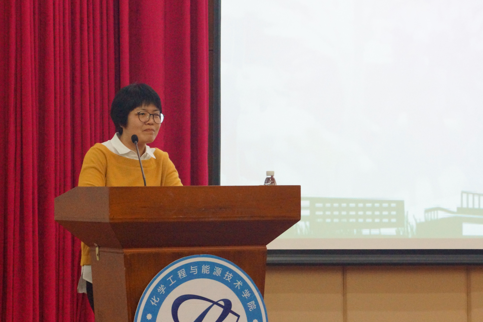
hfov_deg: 10.3
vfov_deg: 6.9
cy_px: 176
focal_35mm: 200
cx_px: 171
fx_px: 2683
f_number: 5.6
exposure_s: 1/60
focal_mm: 100
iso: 2500
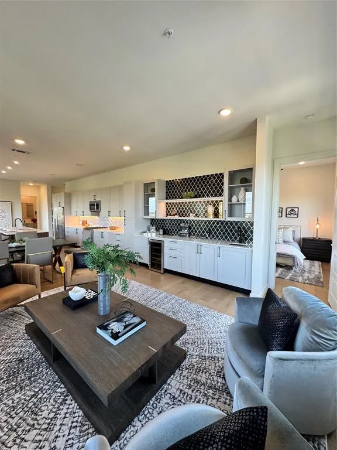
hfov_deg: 85.7
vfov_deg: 102.1
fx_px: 182
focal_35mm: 14
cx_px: 168
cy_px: 225
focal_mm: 2.22
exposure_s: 1/120
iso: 125
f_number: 2.2
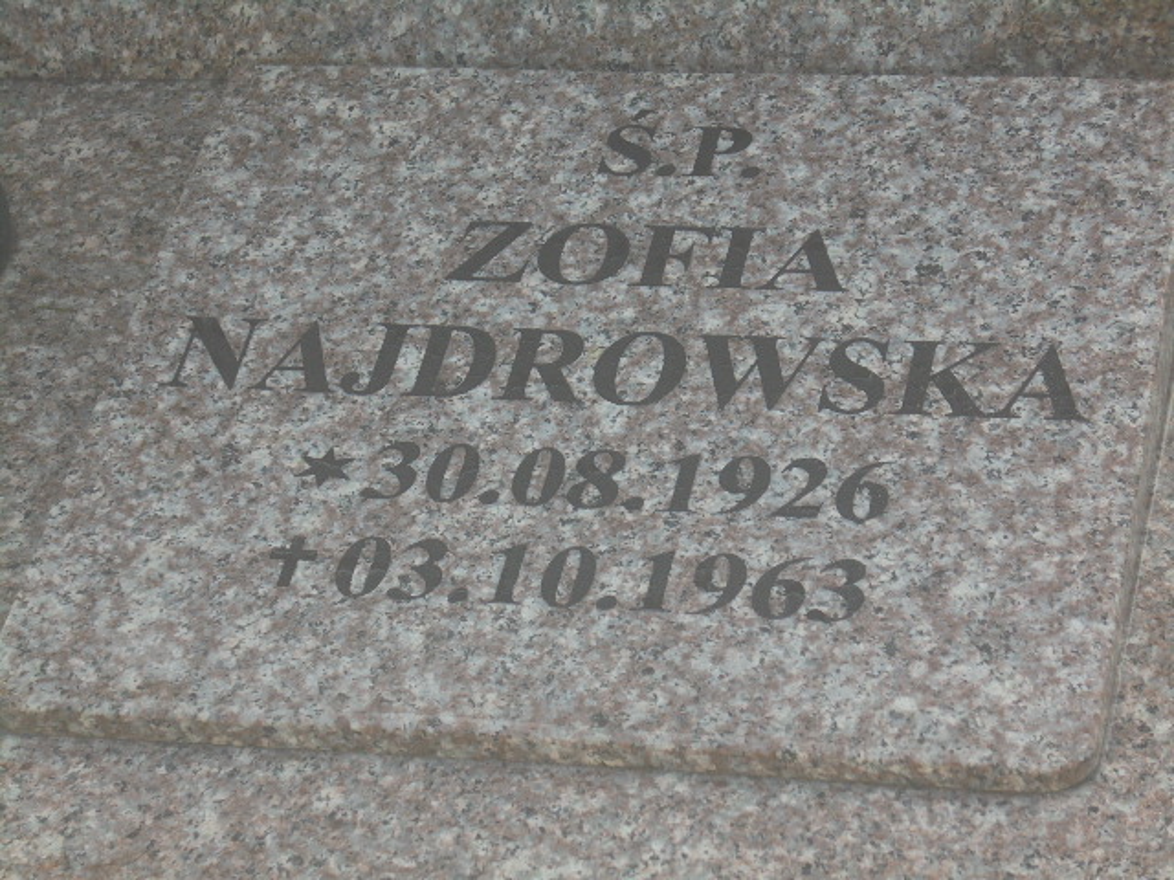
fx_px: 4138
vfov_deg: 12.1
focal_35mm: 122
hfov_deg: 16.1
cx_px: 587
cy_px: 440
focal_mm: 21.8
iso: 100
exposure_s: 1/125
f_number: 5.6
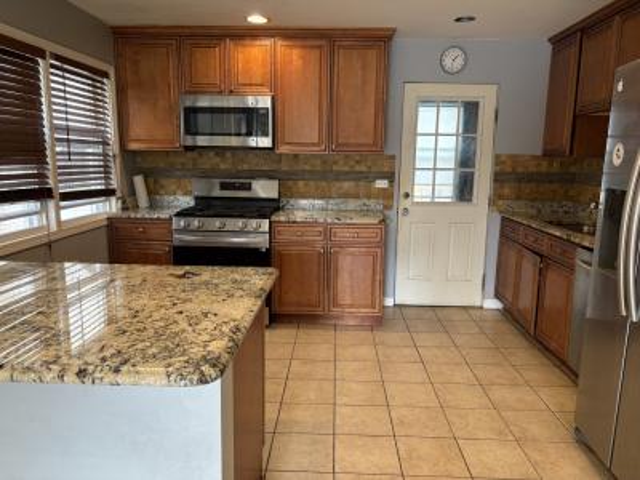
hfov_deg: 67.3
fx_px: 481
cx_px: 320
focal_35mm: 26
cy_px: 240
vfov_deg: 53.1
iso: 125
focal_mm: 5.96
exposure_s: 1/60
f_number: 1.6
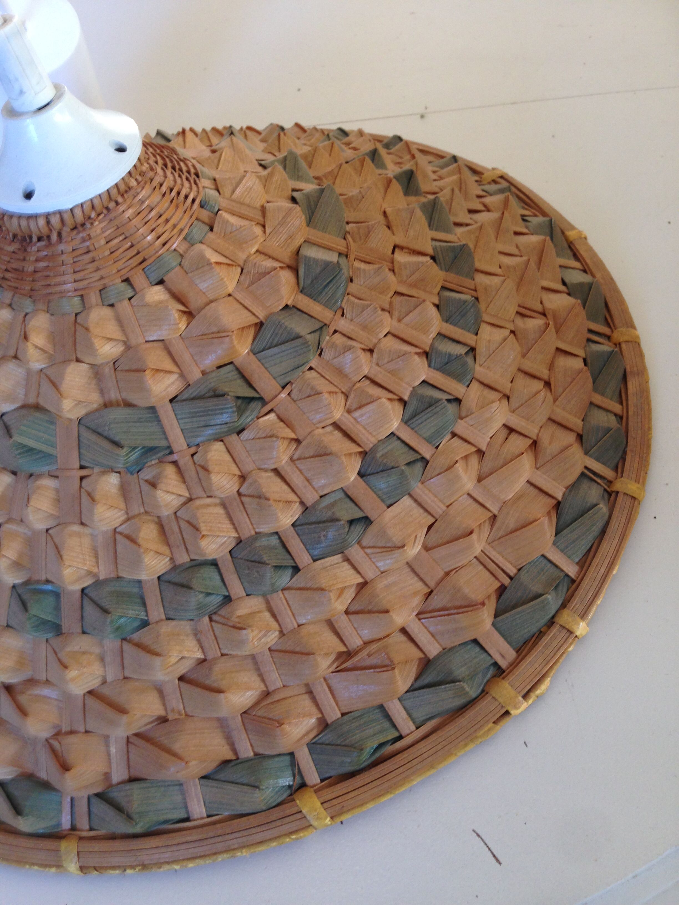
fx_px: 863
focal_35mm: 33
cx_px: 340
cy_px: 452
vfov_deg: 55.4
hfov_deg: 42.9
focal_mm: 4.12
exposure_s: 1/20
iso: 64
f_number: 2.4
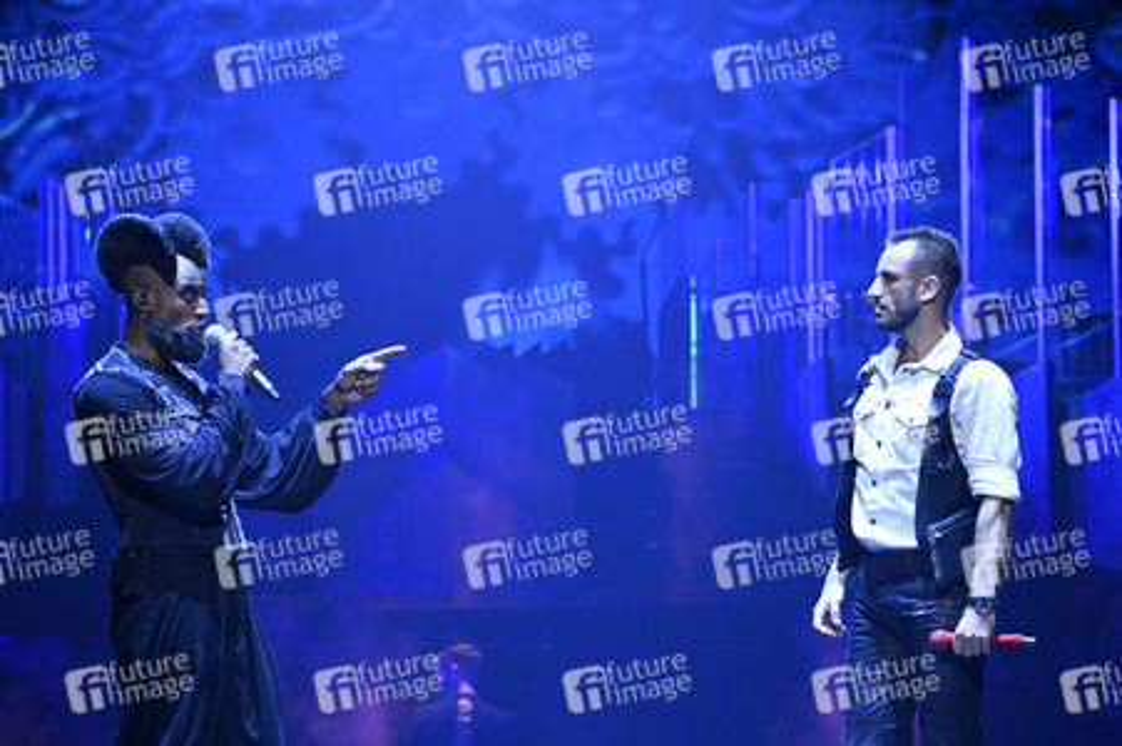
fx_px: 4671
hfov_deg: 13.7
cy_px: 373
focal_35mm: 150
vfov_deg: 9.1
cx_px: 561
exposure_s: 1/200
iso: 5000
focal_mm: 150
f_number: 5.6
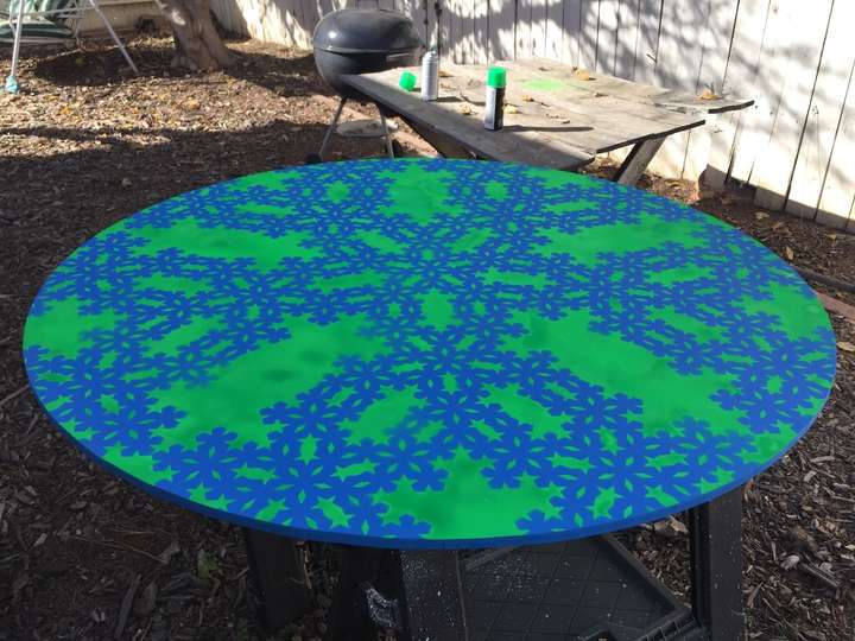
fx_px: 716
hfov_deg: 61.7
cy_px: 320
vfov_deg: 48.2
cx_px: 428
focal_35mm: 29
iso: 32
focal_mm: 4.15
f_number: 2.2
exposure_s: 1/775
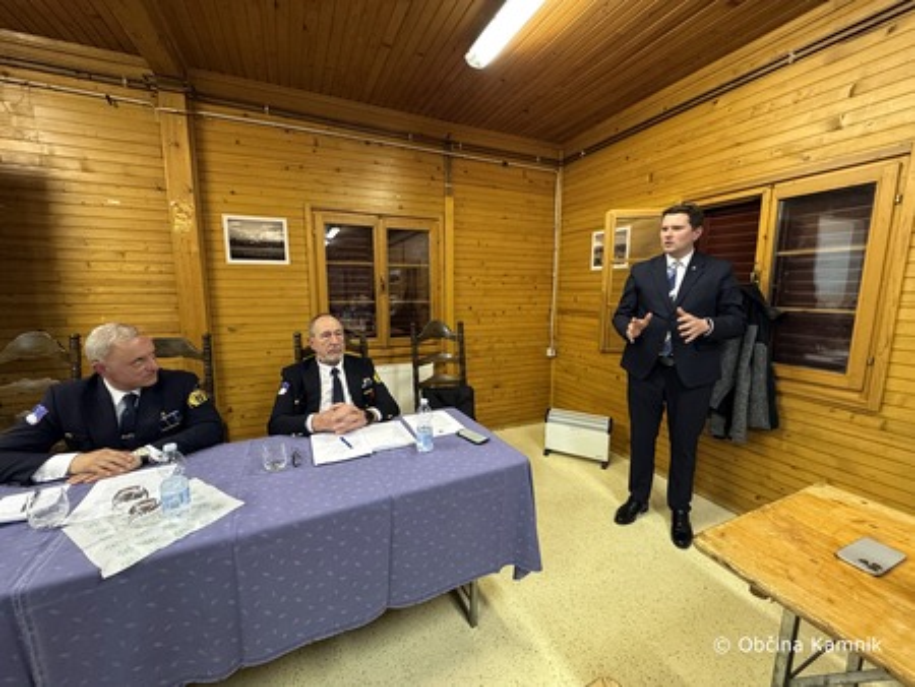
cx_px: 458
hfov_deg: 102.0
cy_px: 344
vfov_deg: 85.7
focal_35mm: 14
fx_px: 370
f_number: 2.2
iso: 500
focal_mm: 2.22
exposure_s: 1/50
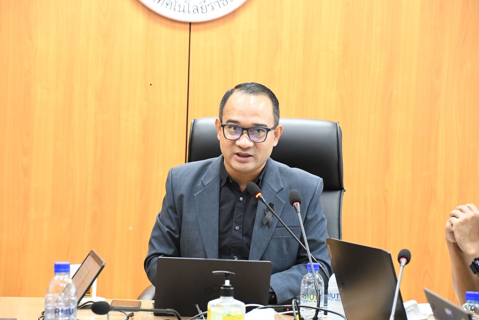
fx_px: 1810
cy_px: 161
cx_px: 240
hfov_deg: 15.1
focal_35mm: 136
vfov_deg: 10.1
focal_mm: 90
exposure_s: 1/80
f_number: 5.3
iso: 3200
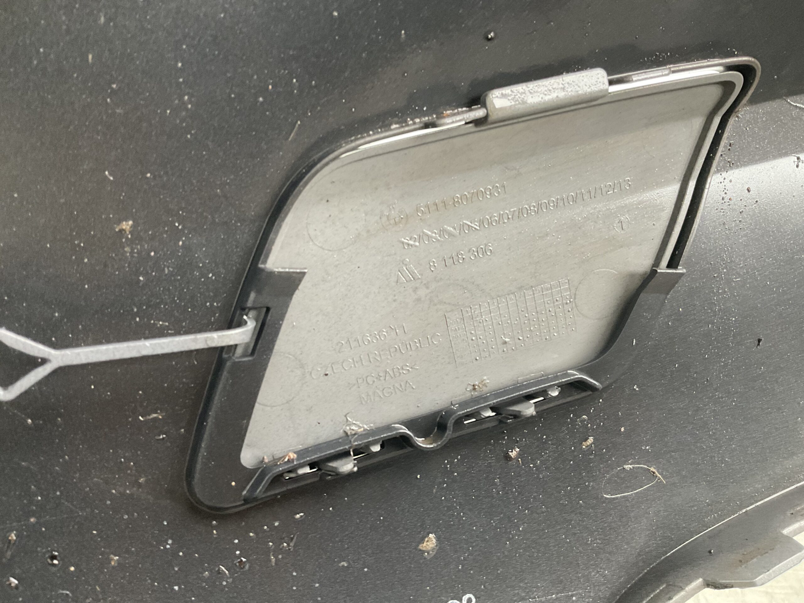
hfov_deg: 61.7
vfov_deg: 48.2
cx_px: 402
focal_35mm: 29
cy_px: 302
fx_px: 674
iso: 200
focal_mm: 3
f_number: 1.8
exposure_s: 1/60
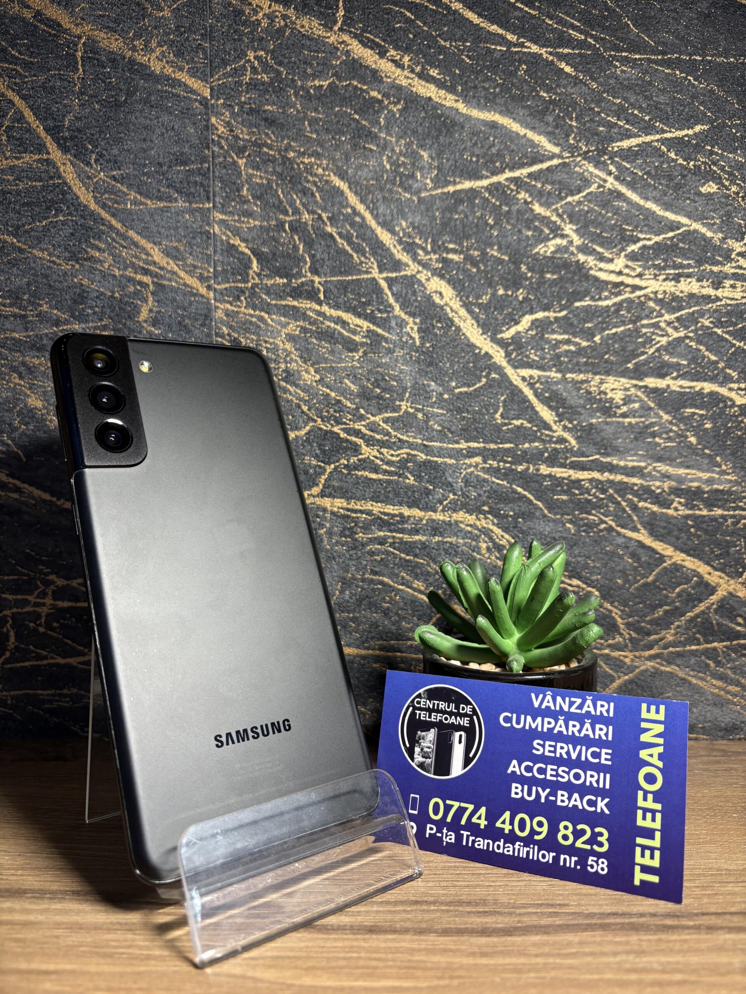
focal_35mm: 26
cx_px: 373
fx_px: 747
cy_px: 497
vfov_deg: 67.3
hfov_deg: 53.1
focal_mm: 5.96
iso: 125
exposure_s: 1/73
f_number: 1.6
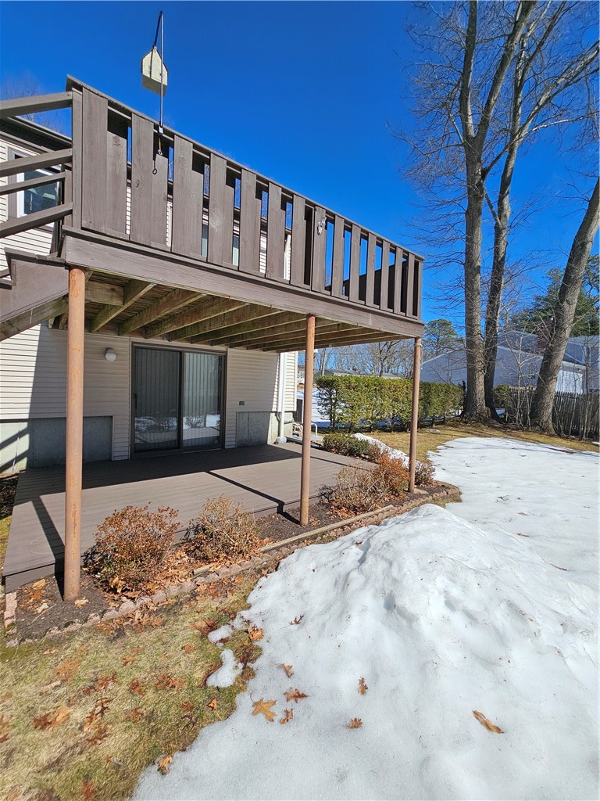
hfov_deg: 89.9
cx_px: 300
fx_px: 300
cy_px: 400
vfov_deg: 106.2
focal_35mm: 13
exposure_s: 1/3336
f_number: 2.2
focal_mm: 2.2
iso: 50
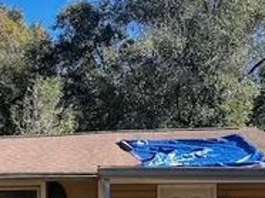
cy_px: 213
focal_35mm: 70
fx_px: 535
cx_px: 36
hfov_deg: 27.0
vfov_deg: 20.1
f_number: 1.5
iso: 50
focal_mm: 5.7
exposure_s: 1/797
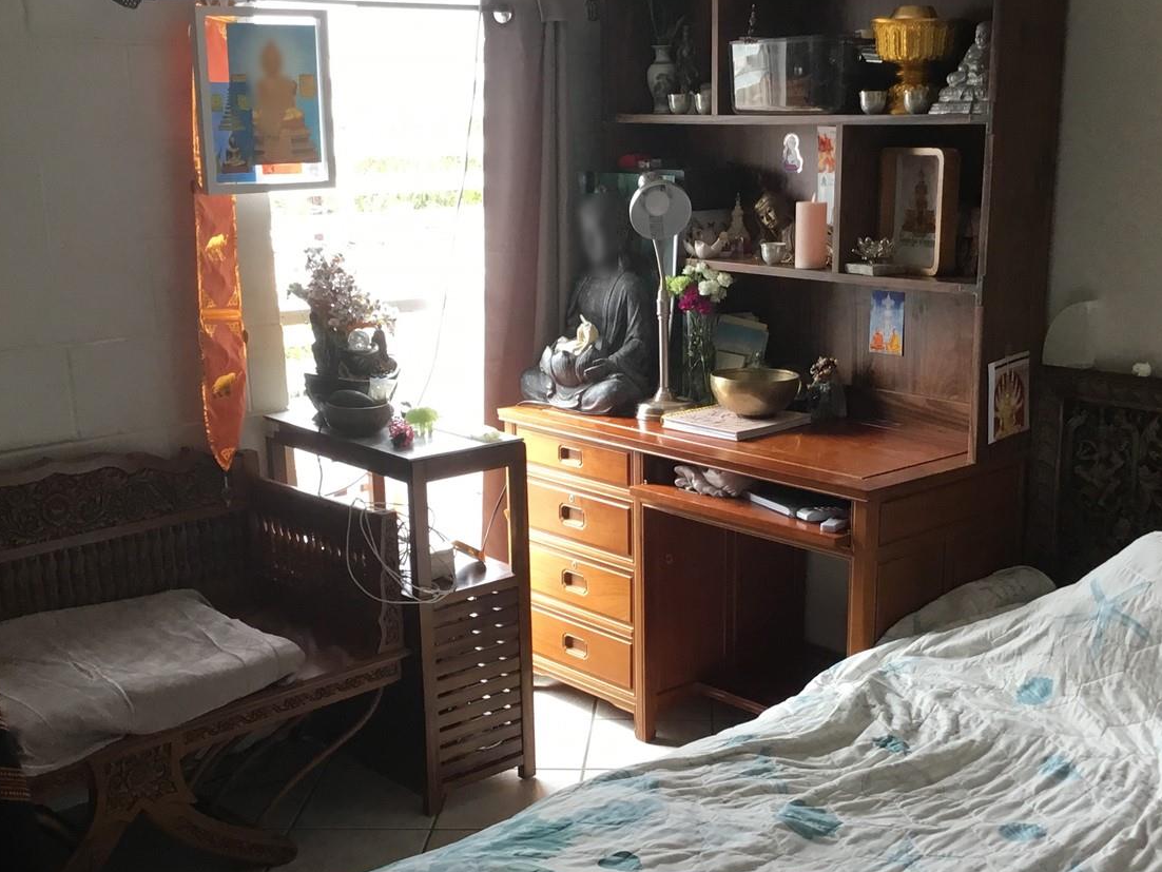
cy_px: 519
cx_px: 667
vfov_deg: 32.1
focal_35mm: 45
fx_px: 1511
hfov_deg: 42.0
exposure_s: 1/40
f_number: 2.4
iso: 32
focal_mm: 3.3
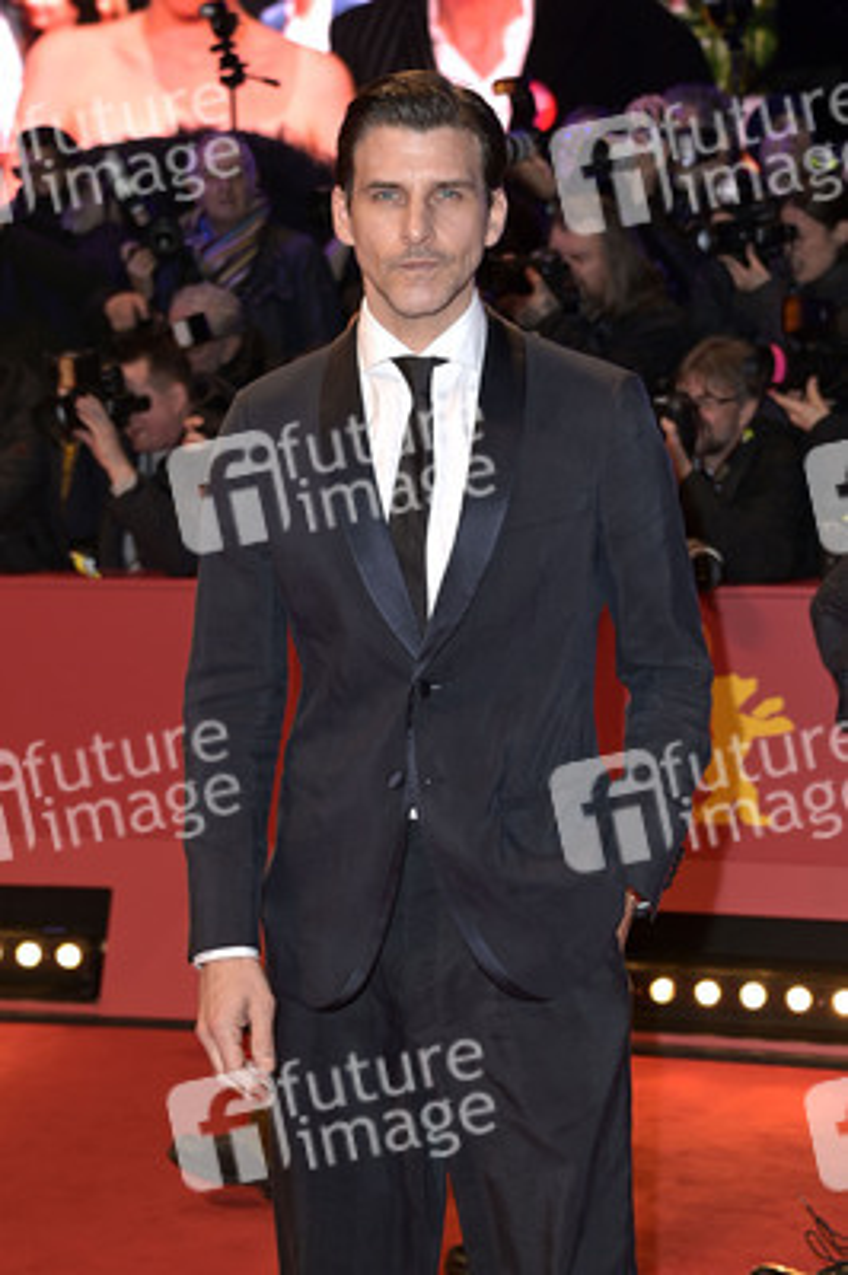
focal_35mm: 62
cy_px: 638
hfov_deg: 21.9
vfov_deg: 32.4
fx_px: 2194
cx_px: 424
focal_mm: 62
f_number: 5
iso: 800
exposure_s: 1/200
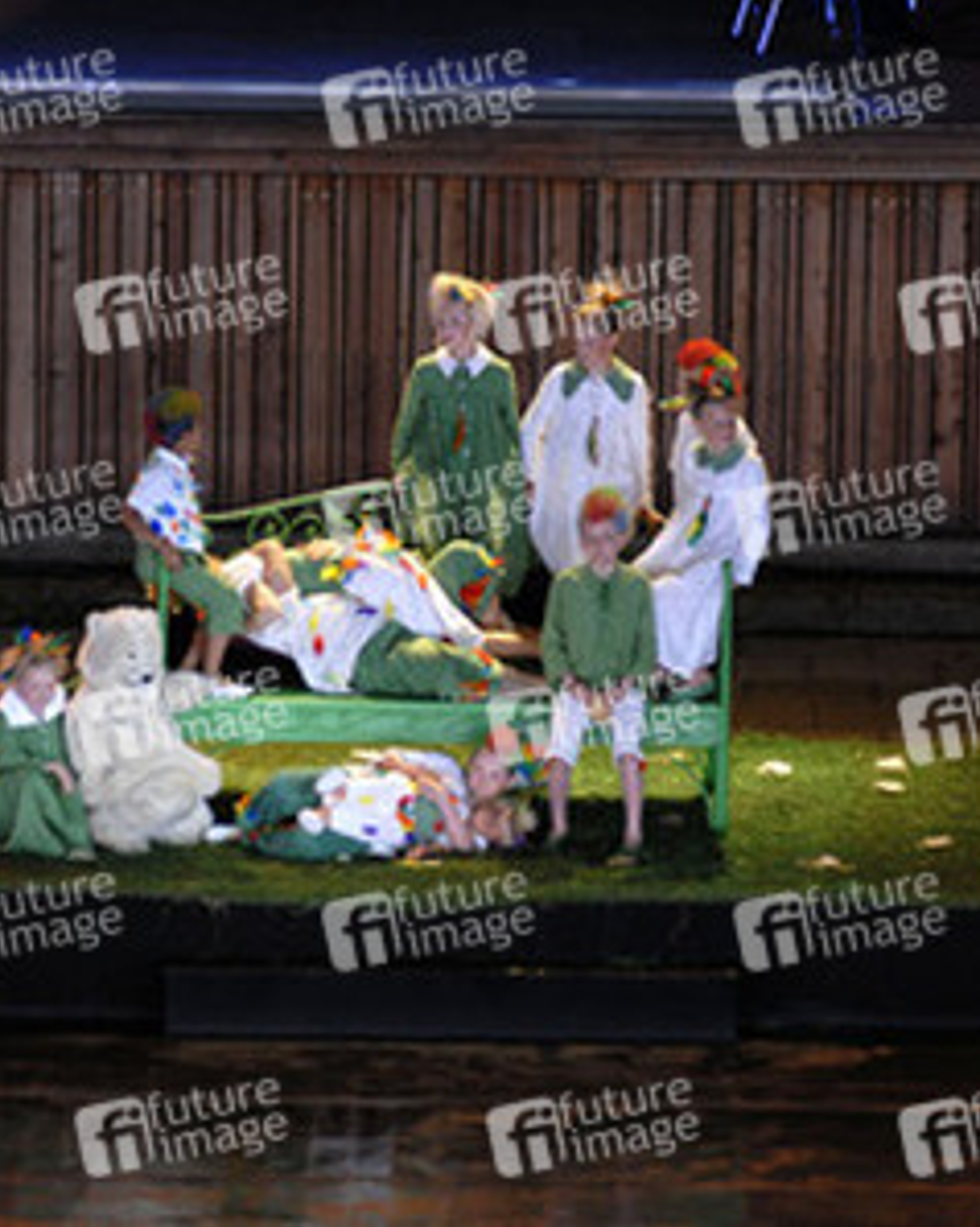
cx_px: 478
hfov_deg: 3.6
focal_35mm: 424
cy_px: 614
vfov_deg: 4.6
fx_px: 15388
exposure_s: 1/60
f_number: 3.2
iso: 500
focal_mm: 200
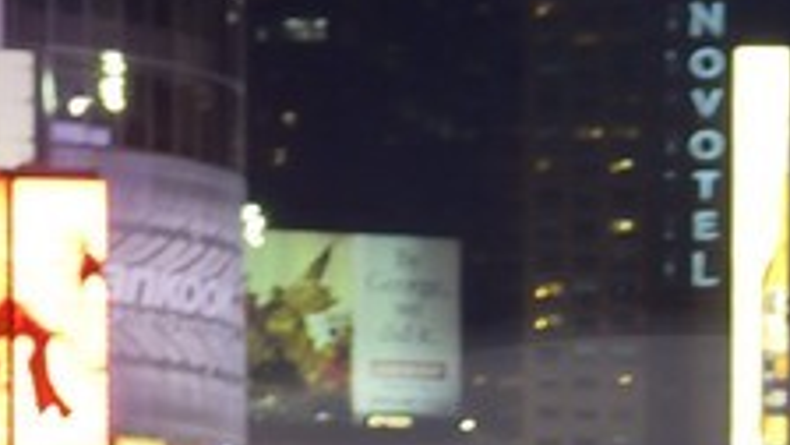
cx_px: 698
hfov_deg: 7.2
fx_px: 6263
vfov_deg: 3.8
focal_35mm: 299
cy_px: 1801
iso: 1600
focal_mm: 40
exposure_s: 1/50
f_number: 4.5
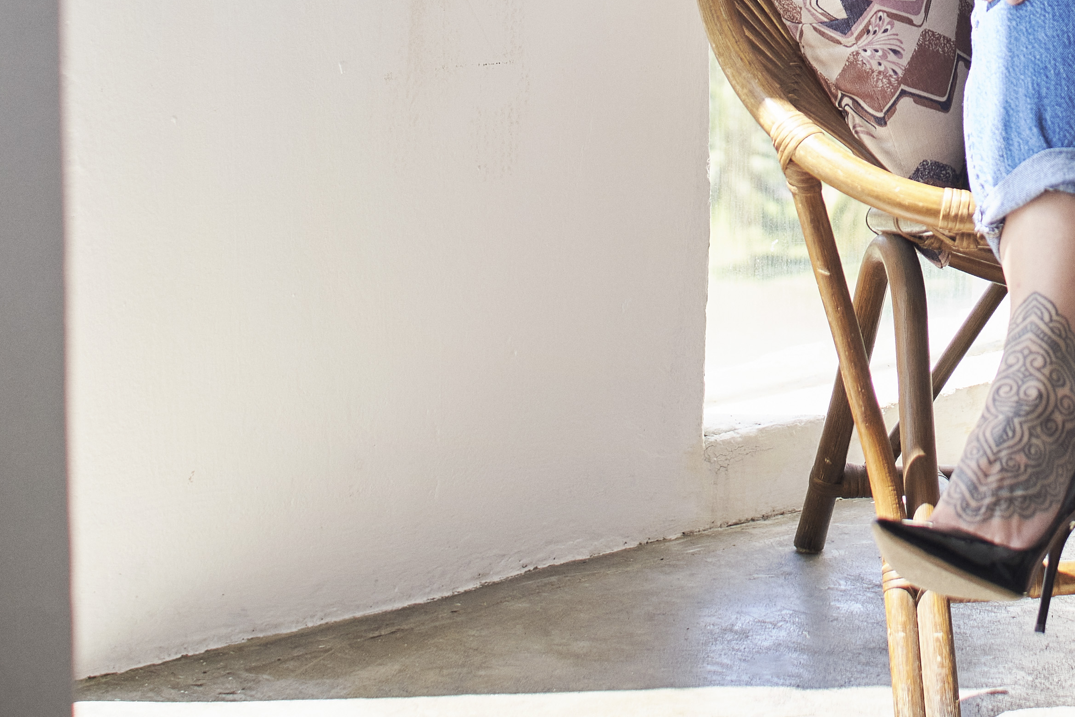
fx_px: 3195
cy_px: -36
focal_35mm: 107
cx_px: 1058
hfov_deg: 18.6
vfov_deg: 12.6
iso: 320
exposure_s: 1/400
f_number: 3.5
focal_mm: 30
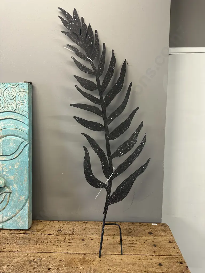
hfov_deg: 56.8
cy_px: 136
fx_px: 190
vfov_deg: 71.6
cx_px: 102
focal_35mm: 24
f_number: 1.78
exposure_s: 1/50
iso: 160
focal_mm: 6.86
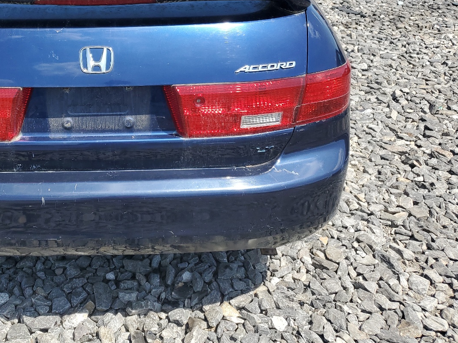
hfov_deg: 46.5
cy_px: 94
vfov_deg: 36.1
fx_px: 516
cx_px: 127
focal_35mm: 39
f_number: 1.5
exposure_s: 1/1667
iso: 50
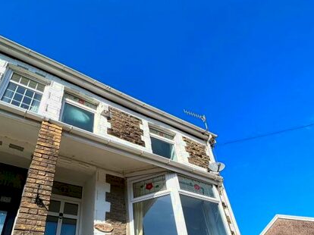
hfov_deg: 76.3
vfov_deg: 55.5
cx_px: 144
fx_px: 199
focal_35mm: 22
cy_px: 197
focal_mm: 1.57
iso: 32
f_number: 1.8
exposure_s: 1/2137
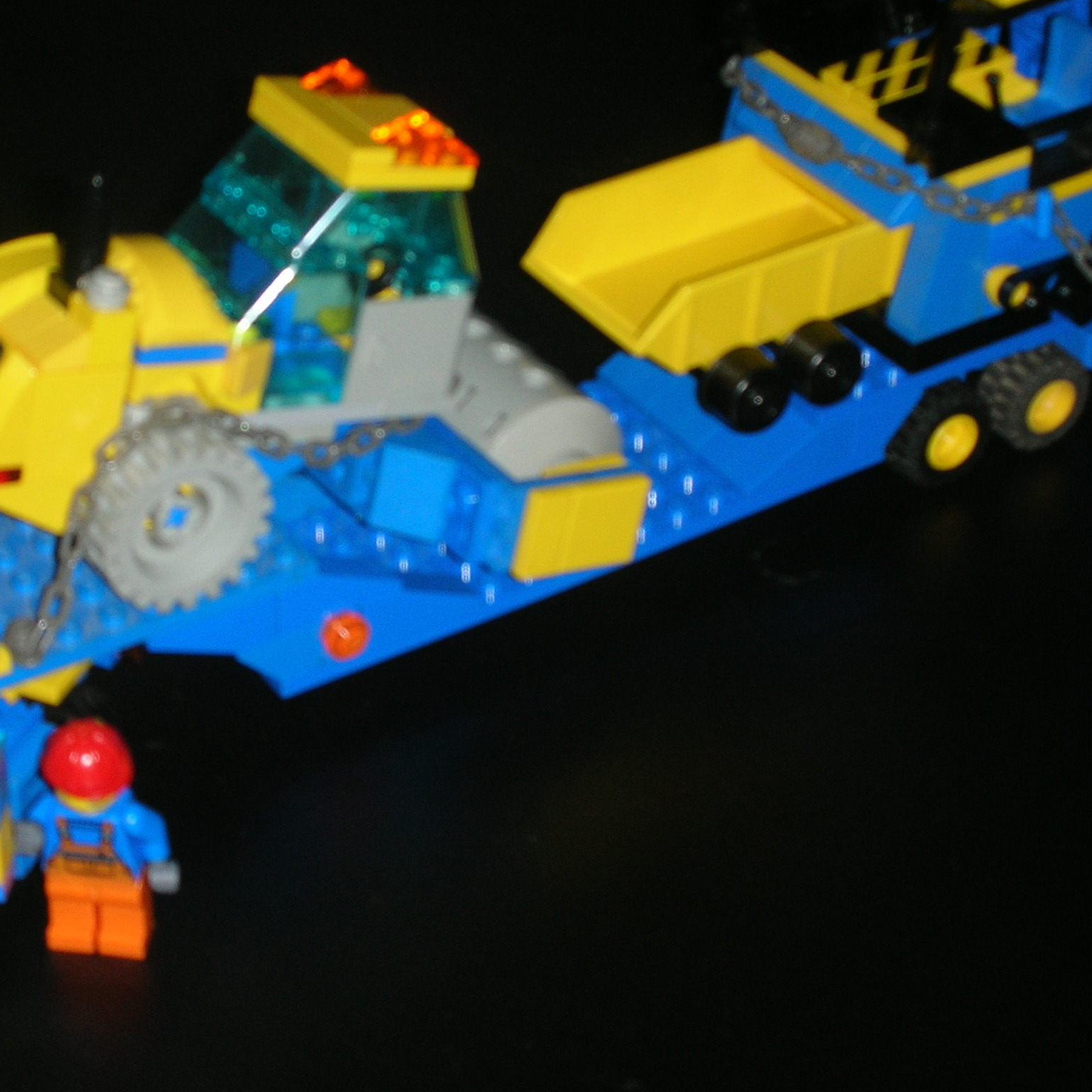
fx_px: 3248
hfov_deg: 19.0
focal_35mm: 91
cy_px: 408
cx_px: 392
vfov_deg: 19.1
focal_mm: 10.1
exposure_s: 1/120
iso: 50
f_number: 4
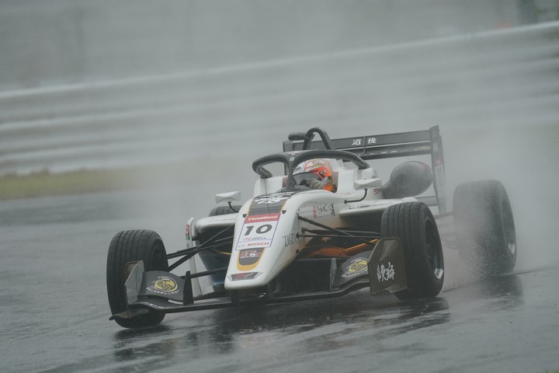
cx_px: 280
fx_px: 9316
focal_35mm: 600
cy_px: 186
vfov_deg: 2.3
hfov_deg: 3.4
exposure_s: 1/800
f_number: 8
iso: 800
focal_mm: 600
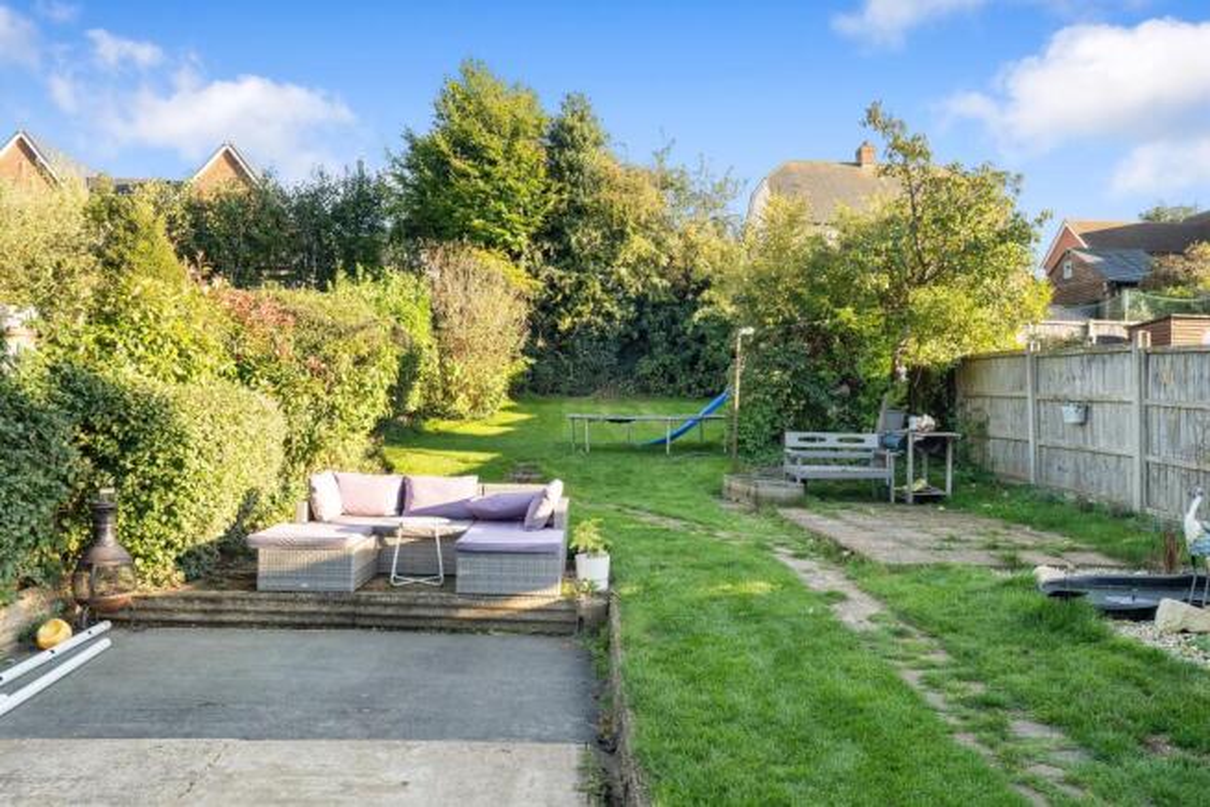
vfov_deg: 50.4
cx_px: 605
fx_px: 857
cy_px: 404
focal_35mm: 26
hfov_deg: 70.4
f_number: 8
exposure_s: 1/60
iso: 320
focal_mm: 25.5
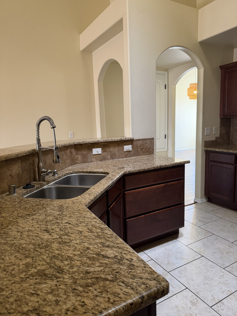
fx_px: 219
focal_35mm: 24
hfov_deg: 56.8
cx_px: 118
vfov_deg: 71.6
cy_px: 158
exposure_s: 1/60
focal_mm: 6.76
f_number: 1.78
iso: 320
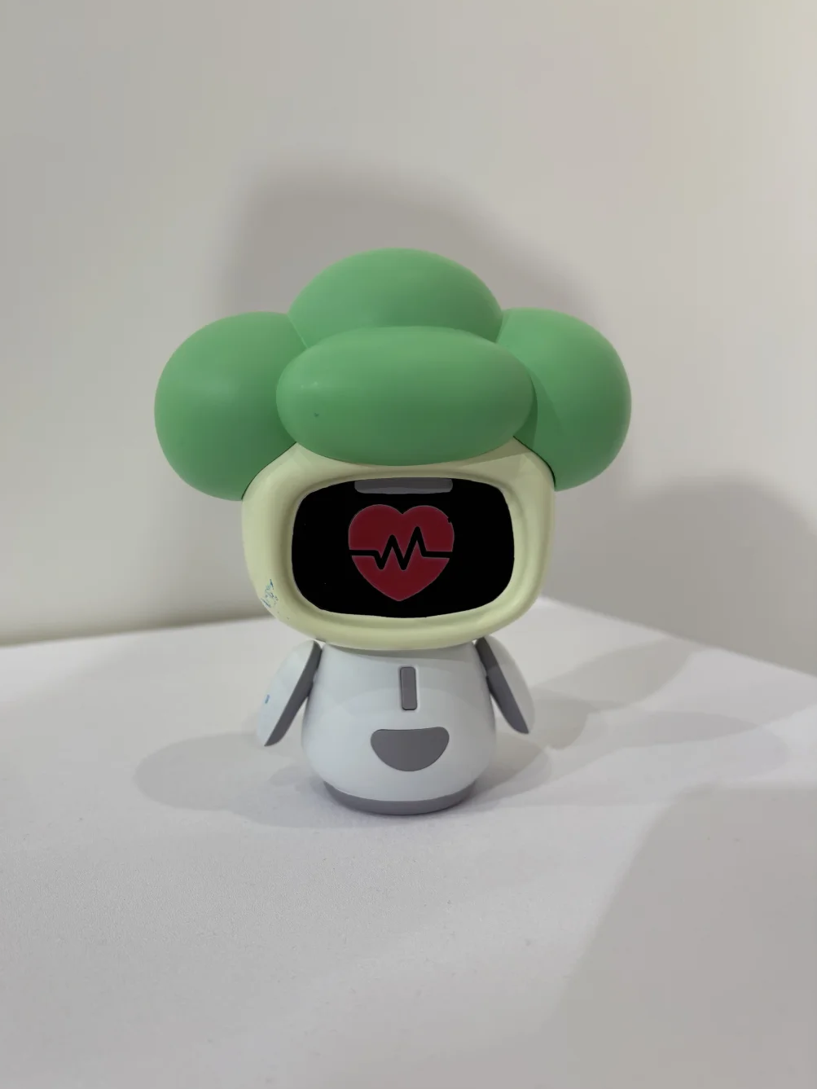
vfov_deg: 63.4
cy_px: 566
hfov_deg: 49.7
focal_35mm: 28
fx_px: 881
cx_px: 381
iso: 50
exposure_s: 1/100
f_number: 1.6
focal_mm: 5.96
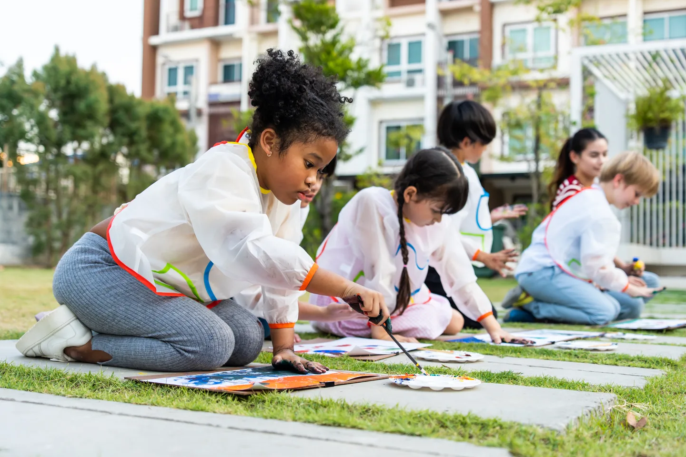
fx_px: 857
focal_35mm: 45
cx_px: 363
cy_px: 223
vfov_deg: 29.9
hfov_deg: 43.6
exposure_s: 1/320
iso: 400
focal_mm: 40
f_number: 2.8
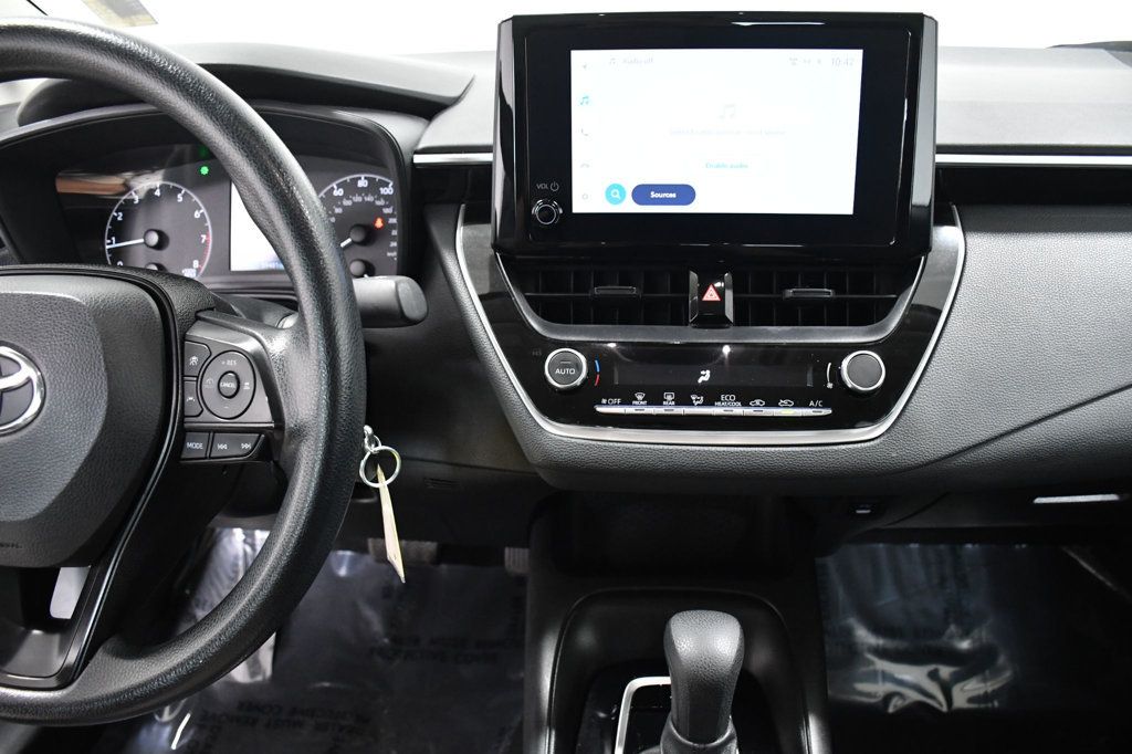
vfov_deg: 47.9
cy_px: 377
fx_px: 849
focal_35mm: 27
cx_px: 566
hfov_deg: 67.4
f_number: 4.5
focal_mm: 18
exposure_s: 1/80
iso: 2500
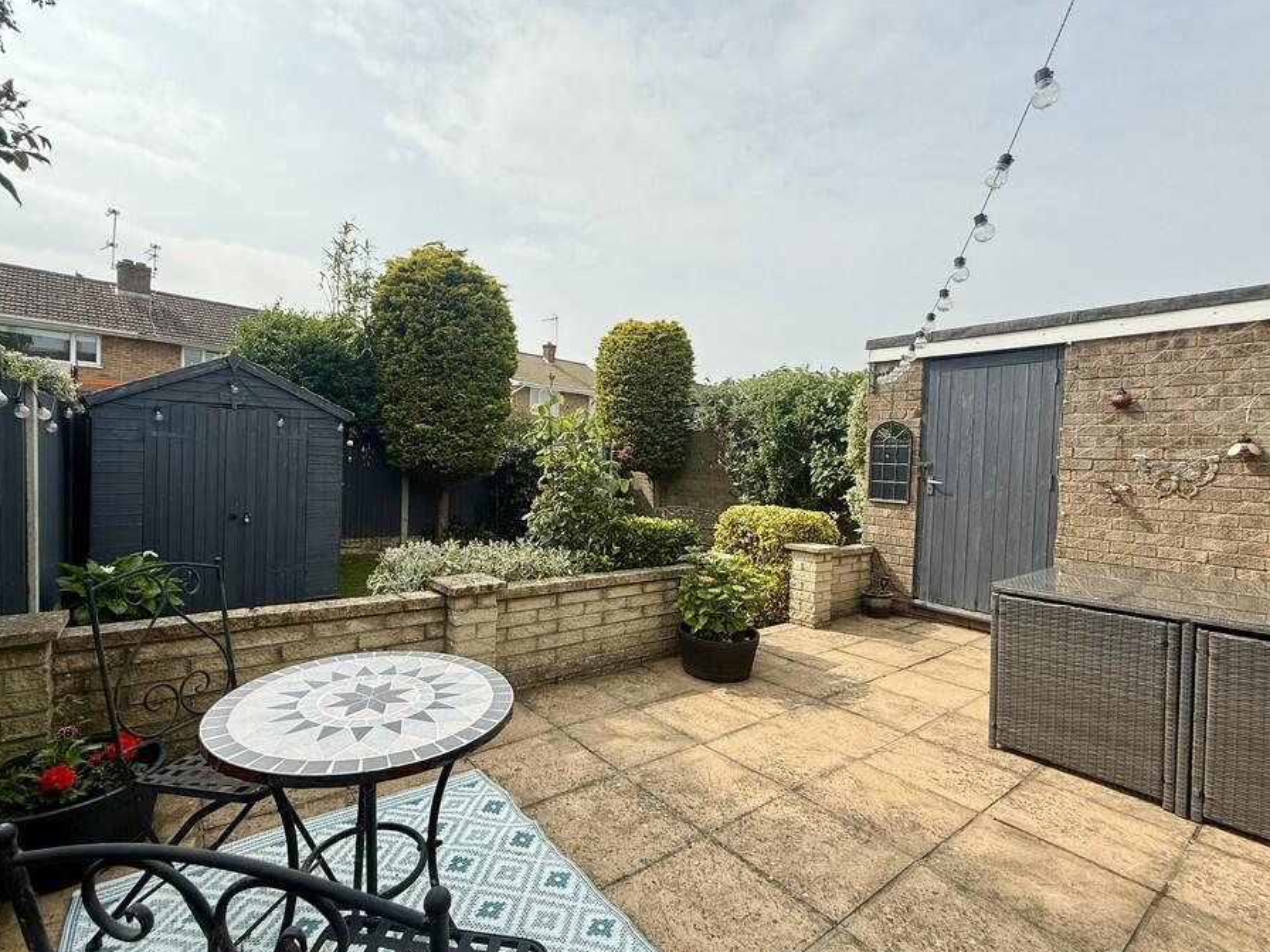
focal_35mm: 16
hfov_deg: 94.3
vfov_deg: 78.1
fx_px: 587
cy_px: 472
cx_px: 581
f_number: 2.2
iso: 50
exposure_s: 1/1901
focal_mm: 2.22
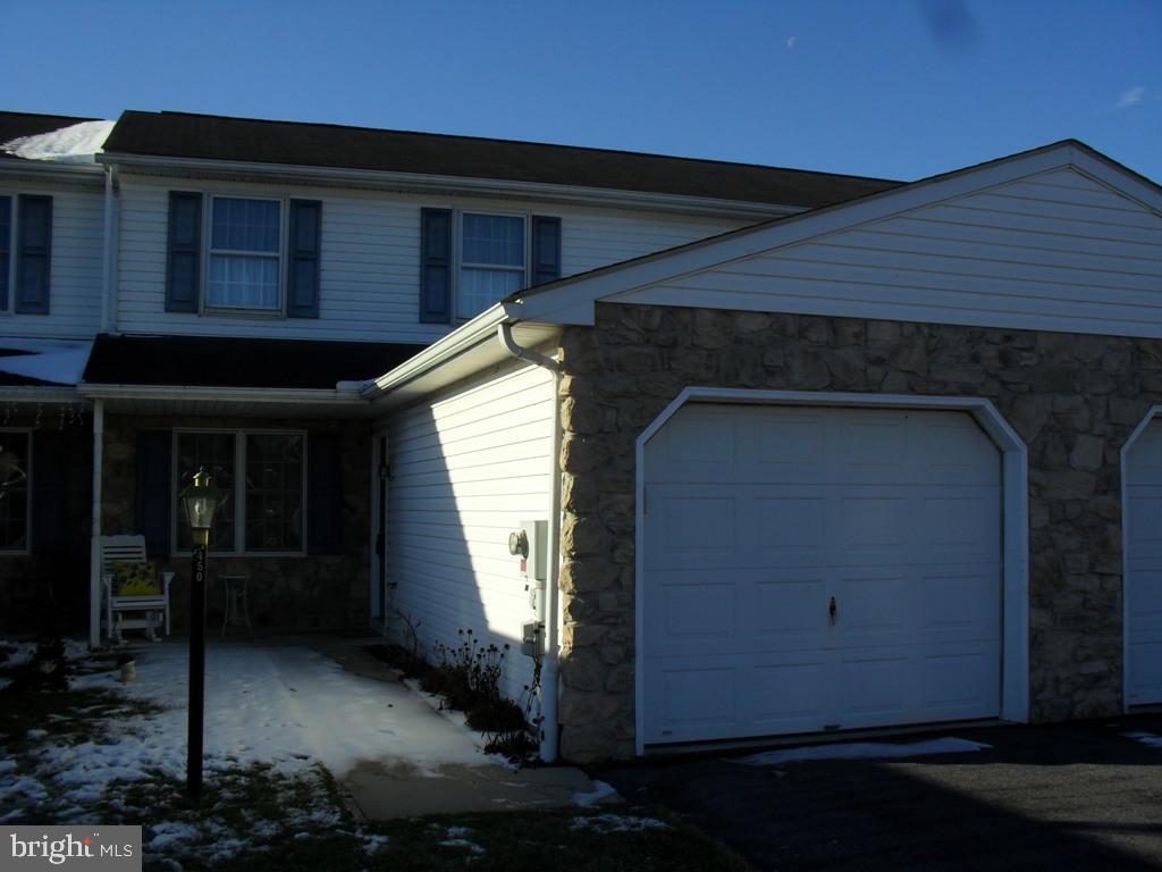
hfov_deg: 52.6
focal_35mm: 35
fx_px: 1175
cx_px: 581
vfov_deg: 40.7
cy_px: 436
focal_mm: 6.3
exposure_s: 1/250
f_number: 8.4
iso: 100
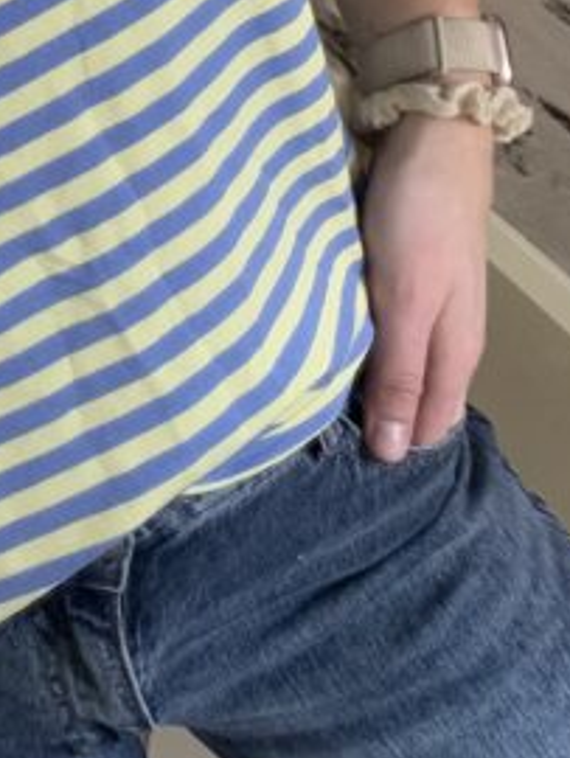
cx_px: -253
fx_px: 1688
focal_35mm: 77
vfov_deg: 24.2
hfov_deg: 17.5
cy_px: -6
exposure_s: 1/60
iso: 200
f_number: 1.8
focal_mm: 4.25
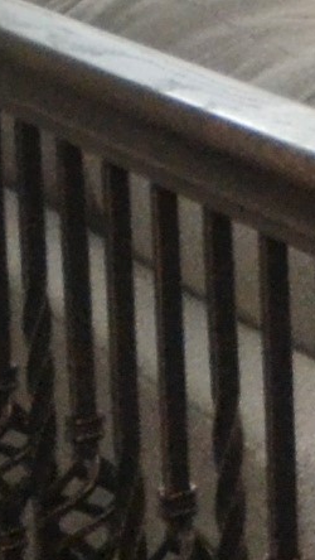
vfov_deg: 12.5
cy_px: -305
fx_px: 2419
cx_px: 2113
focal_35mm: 163
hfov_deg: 4.5
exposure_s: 1/60
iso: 1400
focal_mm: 10
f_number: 4
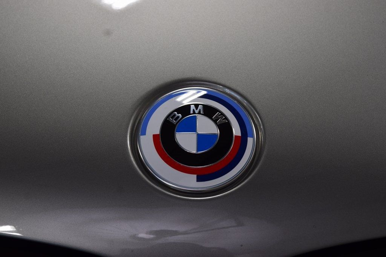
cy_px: 128
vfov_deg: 13.0
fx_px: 1126
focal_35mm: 105
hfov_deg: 19.5
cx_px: 193
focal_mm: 70
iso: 400
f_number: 8
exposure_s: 1/50
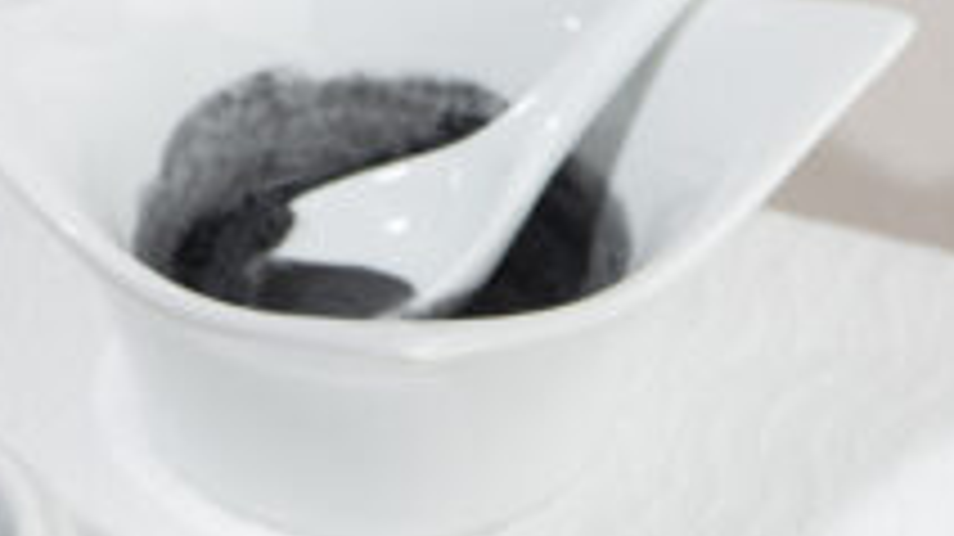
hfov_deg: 5.4
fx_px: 10063
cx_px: 256
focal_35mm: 398
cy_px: 644
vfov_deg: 3.0
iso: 200
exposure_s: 1/200
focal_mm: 105
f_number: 9
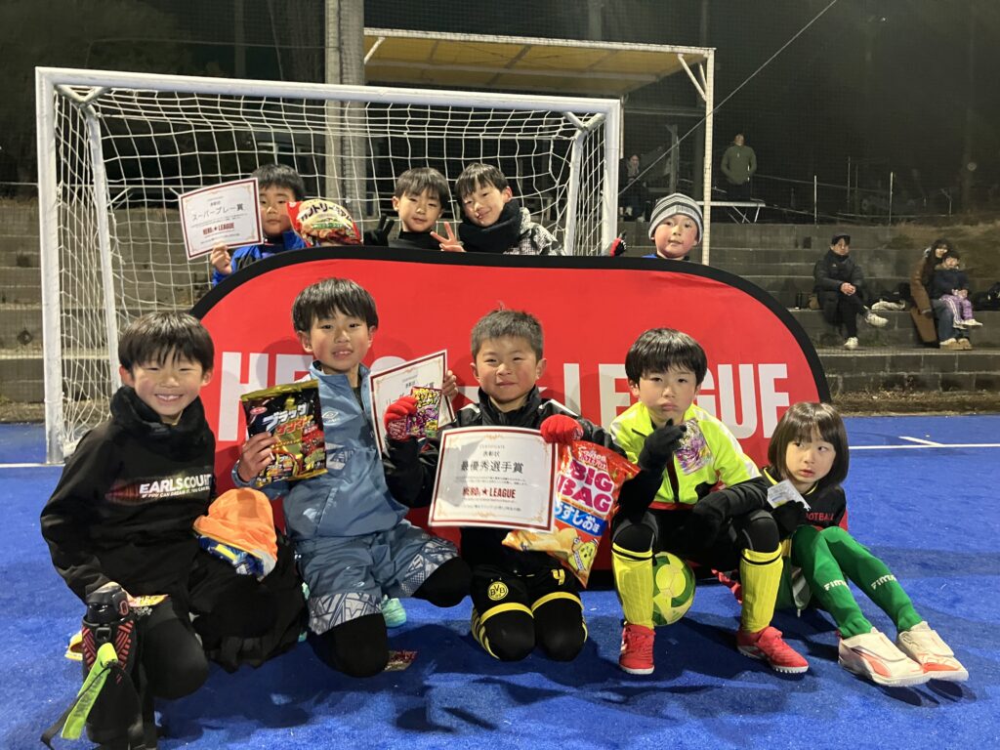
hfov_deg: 63.4
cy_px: 375
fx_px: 809
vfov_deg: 49.7
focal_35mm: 28
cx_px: 500
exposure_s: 1/30
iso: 400
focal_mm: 3.99
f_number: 1.8
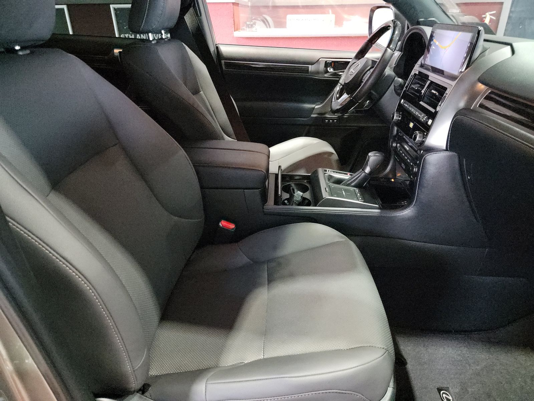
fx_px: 370
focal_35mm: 24
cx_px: 267
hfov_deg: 71.6
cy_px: 200
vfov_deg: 56.8
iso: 5250
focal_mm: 6.7
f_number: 1.8
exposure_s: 1/59
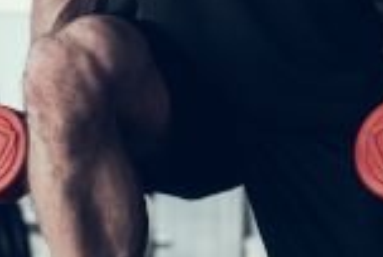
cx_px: -20
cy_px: 202
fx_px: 1578
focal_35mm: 148
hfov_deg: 13.6
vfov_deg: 9.3
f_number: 2.8
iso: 640
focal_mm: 45
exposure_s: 1/250
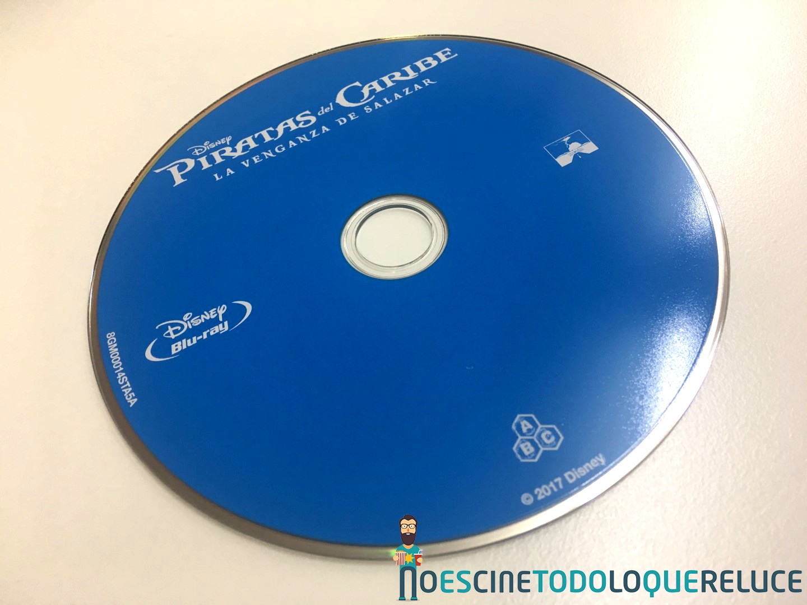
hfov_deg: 61.7
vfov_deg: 48.2
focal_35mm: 29
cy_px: 302
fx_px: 676
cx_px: 404
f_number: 2.2
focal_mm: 4.15
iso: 32
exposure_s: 1/17
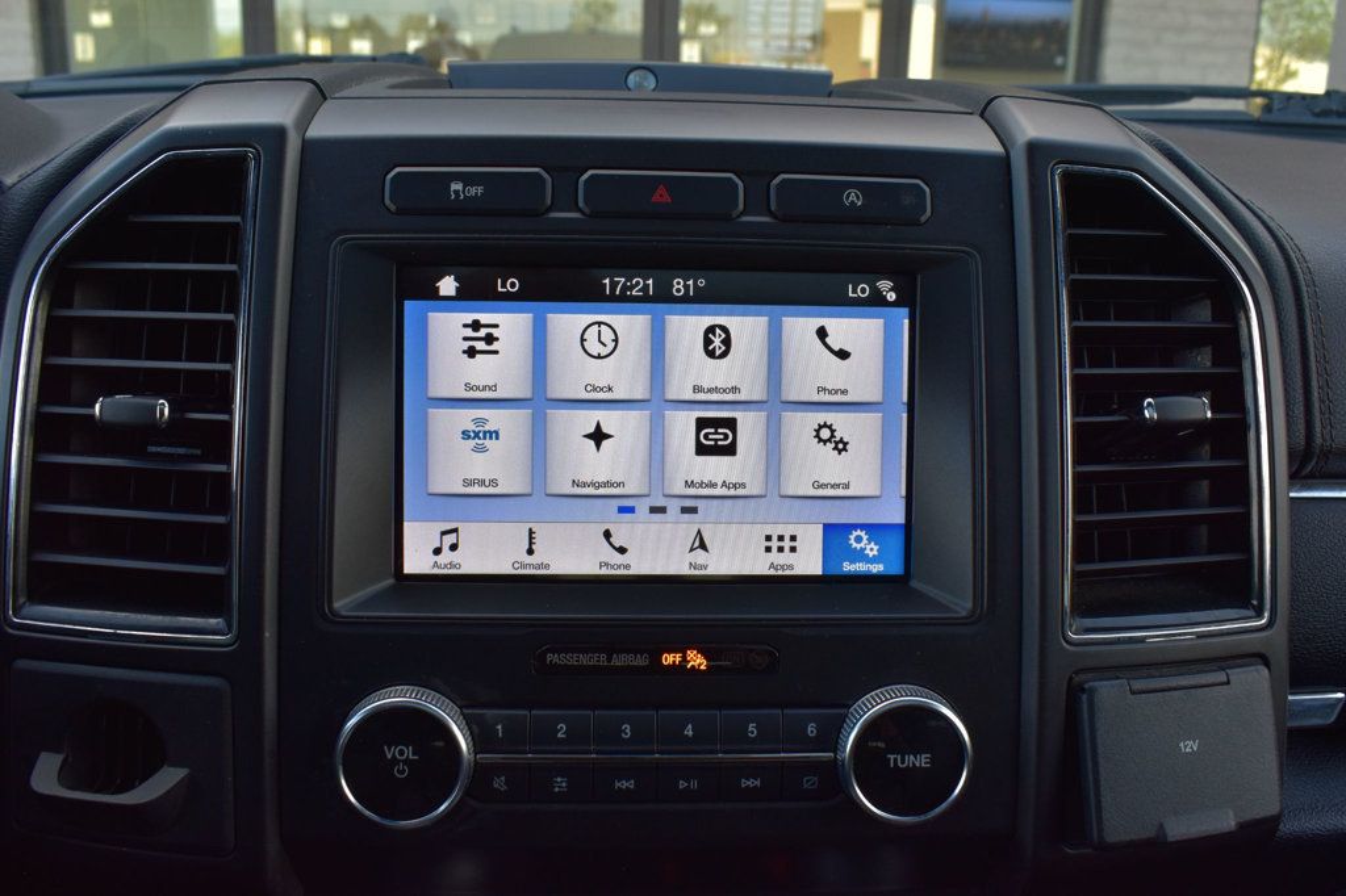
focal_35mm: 32
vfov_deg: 41.7
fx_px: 1177
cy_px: 448
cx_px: 673
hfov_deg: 59.5
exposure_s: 1/100
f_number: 9
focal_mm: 21
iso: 400
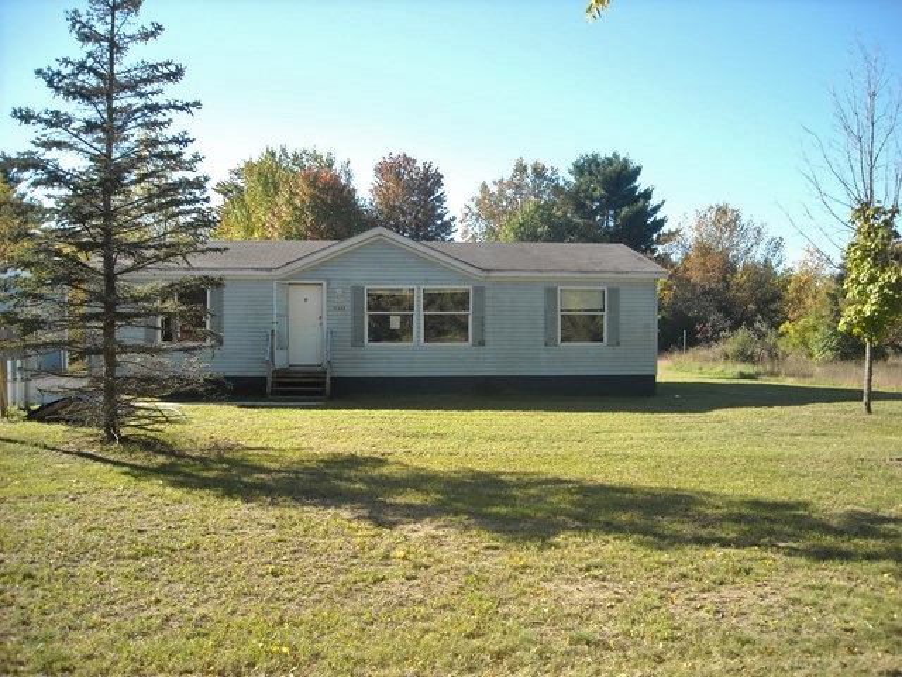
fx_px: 912
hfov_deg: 52.6
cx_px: 451
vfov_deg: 40.7
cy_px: 338
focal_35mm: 35
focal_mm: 5.7
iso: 64
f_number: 2.8
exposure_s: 1/323
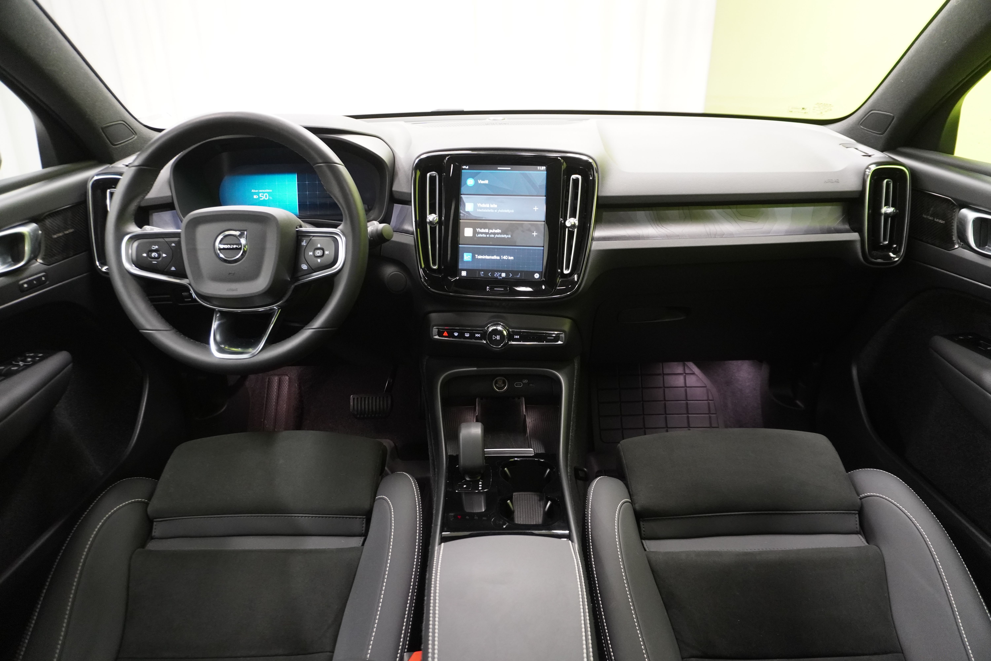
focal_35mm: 24
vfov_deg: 53.1
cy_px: 330
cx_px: 496
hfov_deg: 73.7
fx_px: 661
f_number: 3.5
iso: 2000
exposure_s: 1/30
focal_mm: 16
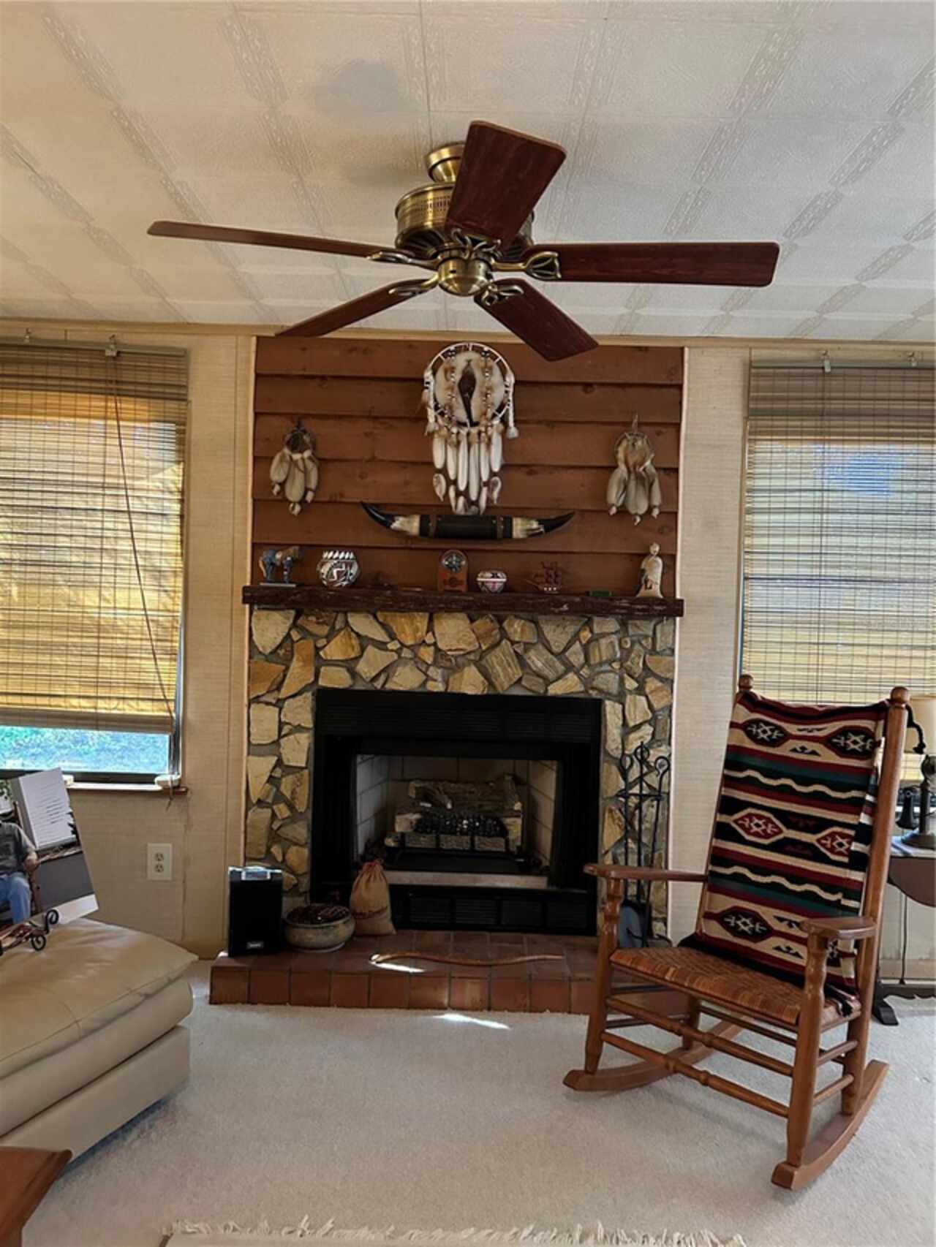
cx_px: 468
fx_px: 937
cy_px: 624
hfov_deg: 53.1
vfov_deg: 67.3
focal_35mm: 26
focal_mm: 5.7
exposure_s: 1/40
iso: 500
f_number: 1.5
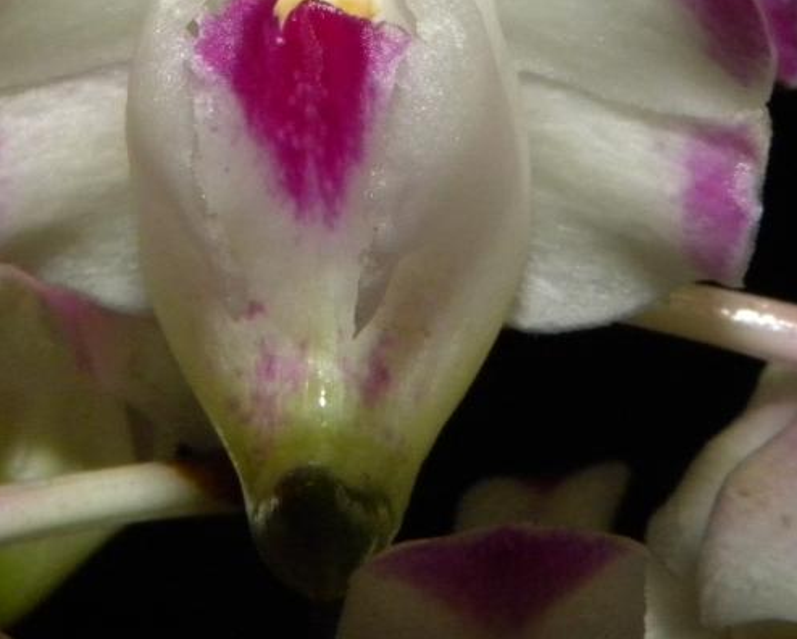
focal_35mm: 93
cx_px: 334
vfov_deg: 16.3
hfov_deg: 20.6
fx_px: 2195
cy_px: 21
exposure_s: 1/30
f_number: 8
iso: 400
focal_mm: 8.2
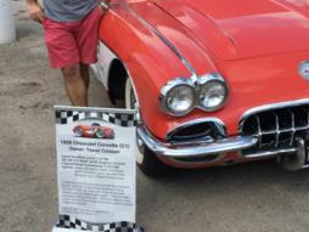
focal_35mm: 57
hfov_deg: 33.7
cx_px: 168
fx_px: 509
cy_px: 101
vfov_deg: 25.7
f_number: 2.2
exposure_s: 1/1479
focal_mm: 4.15
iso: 25
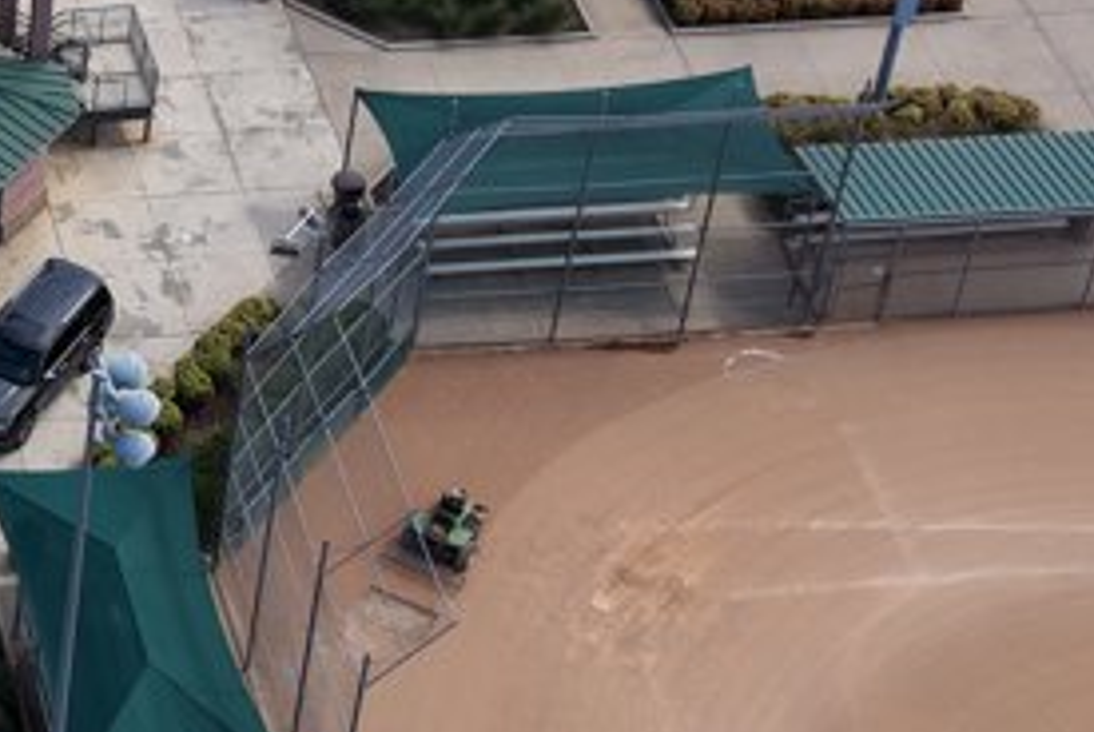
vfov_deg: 11.2
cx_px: -426
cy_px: 223
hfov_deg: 15.7
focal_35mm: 122
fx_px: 3711
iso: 100
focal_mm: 14.45
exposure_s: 1/800
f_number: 2.8
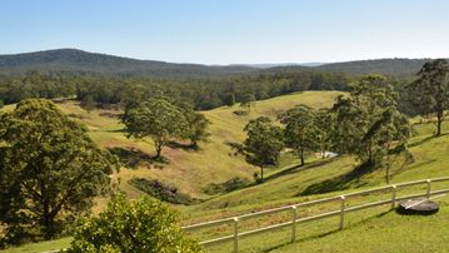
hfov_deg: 53.8
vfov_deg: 31.9
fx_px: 441
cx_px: 254
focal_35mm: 37
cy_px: 107
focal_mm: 18
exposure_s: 1/250
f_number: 9
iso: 100
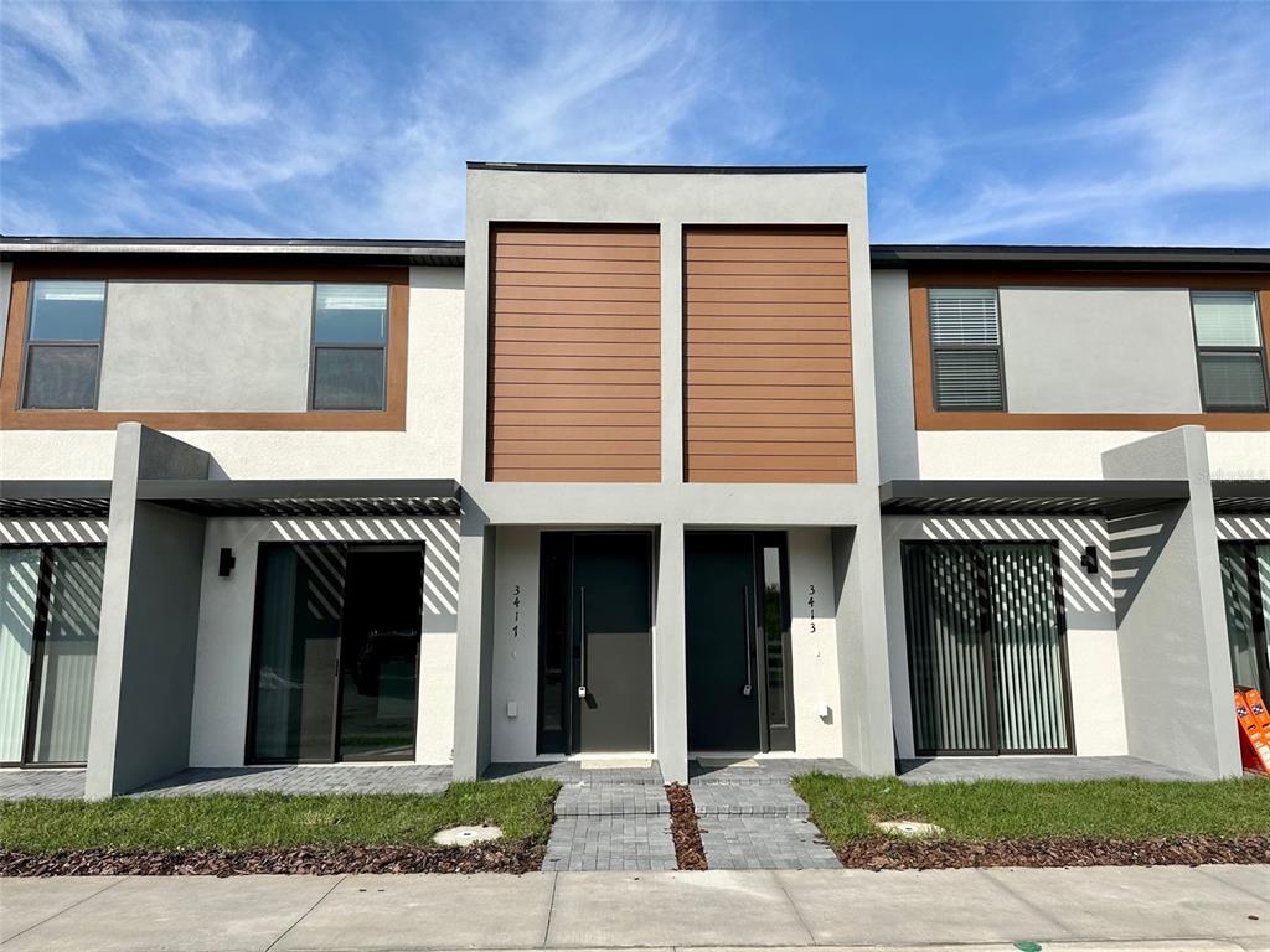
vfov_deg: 56.8
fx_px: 881
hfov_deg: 71.6
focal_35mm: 24
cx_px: 635
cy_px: 476
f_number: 1.78
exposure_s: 1/5525
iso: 80
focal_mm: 6.86
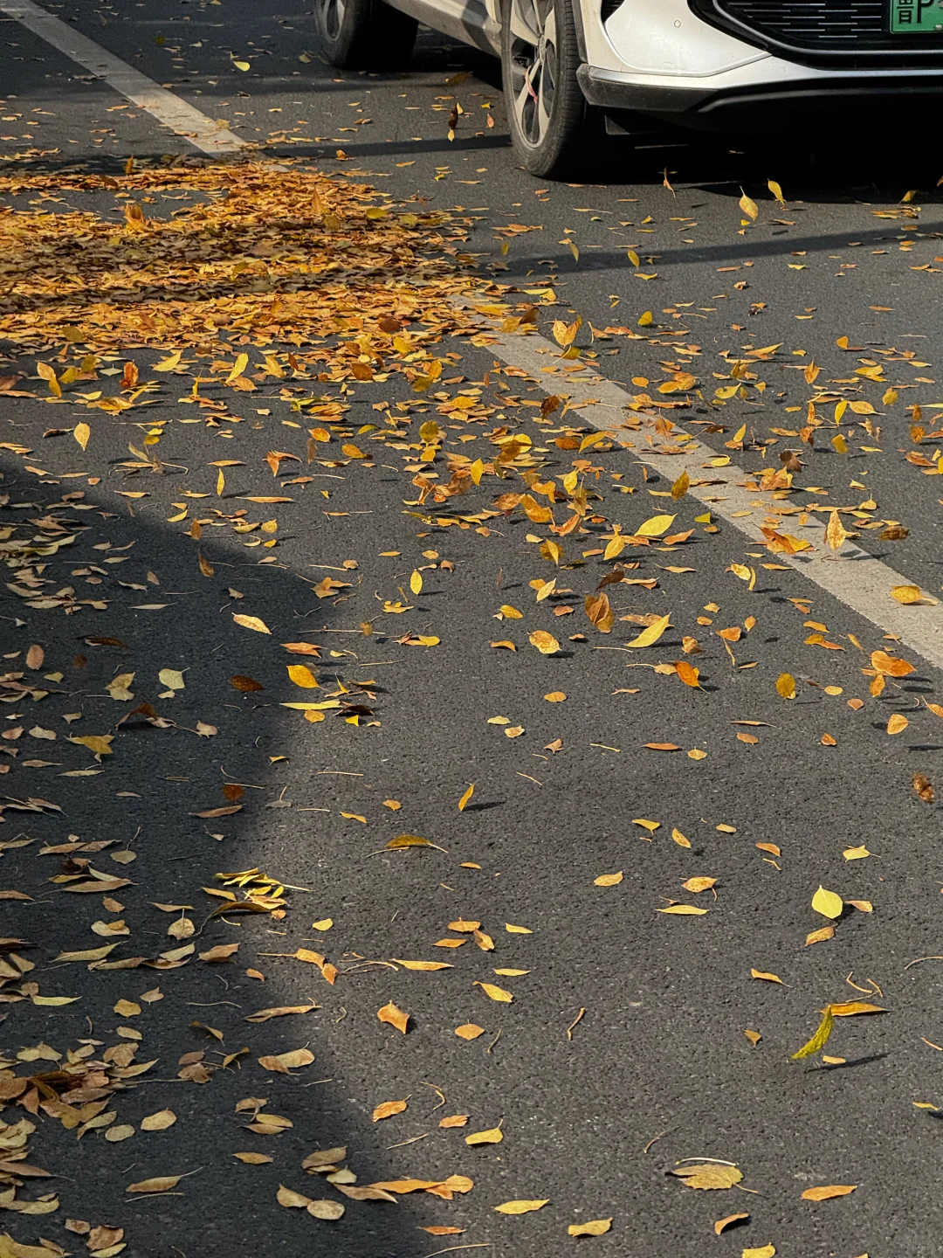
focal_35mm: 120
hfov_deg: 12.3
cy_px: 629
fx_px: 4359
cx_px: 472
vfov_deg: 16.4
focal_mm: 15.66
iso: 50
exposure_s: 1/601
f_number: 2.8
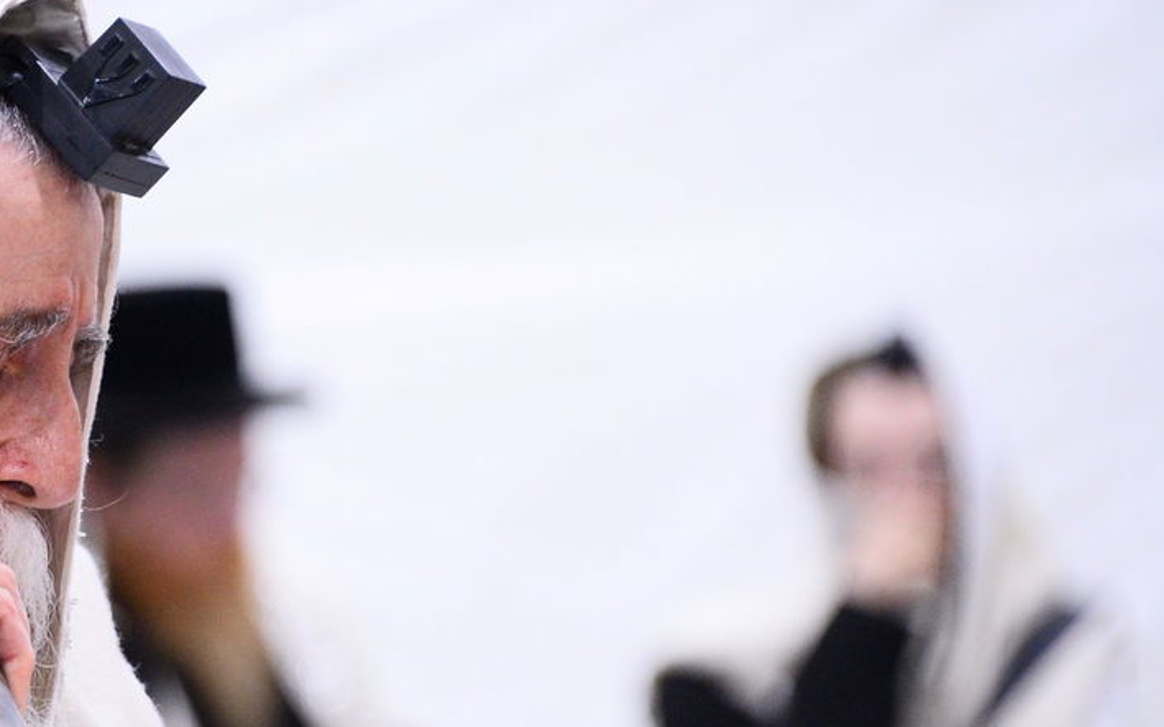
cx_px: 48
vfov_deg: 2.6
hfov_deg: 4.2
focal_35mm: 503
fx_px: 15955
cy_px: 485
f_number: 5.6
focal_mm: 250
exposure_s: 1/80
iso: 4000
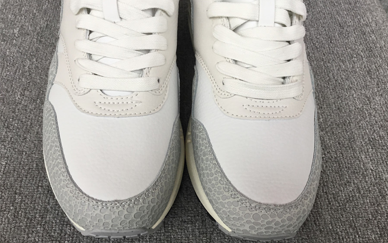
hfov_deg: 58.1
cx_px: 194
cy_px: 135
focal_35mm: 33
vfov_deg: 38.3
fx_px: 349
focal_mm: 3.3
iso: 40
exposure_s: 1/100
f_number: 2.4
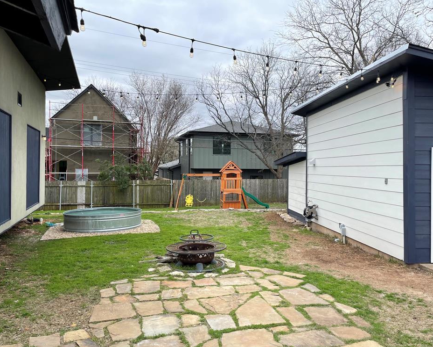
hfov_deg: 62.2
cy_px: 171
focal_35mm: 28
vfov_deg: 51.5
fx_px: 359
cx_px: 227
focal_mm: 4.2
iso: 32
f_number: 1.6
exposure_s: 1/1335
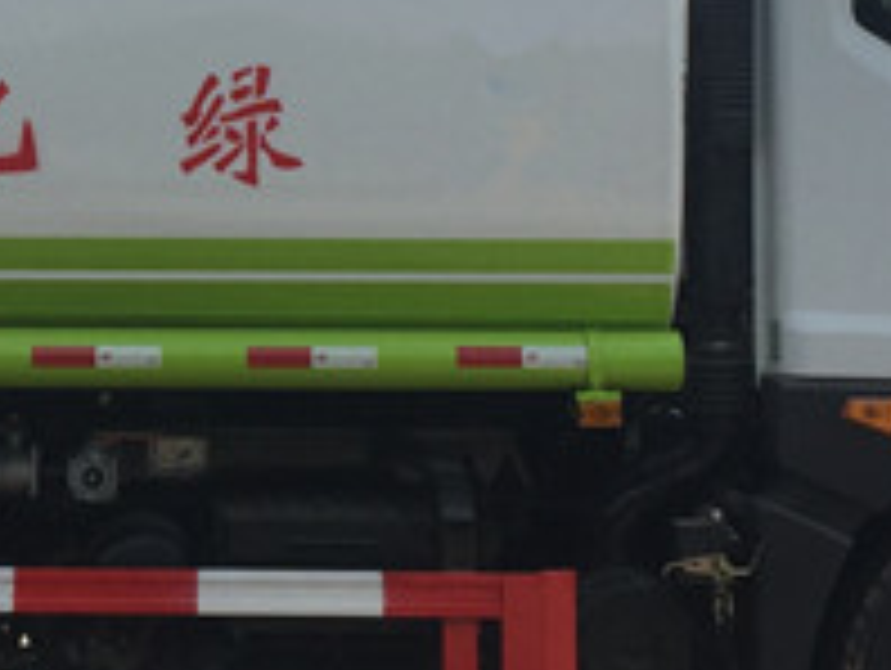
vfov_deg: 12.6
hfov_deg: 16.4
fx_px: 3015
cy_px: 76
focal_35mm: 117
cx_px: -54
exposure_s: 1/2825
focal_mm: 4.15
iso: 32
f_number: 2.2
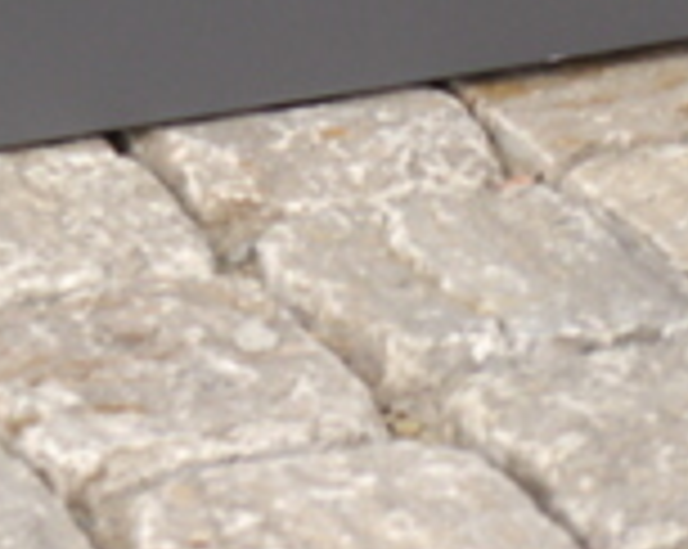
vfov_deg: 5.1
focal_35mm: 296
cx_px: -612
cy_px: -706
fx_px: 6020
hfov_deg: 6.4
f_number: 7.1
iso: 160
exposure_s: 1/200
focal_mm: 29
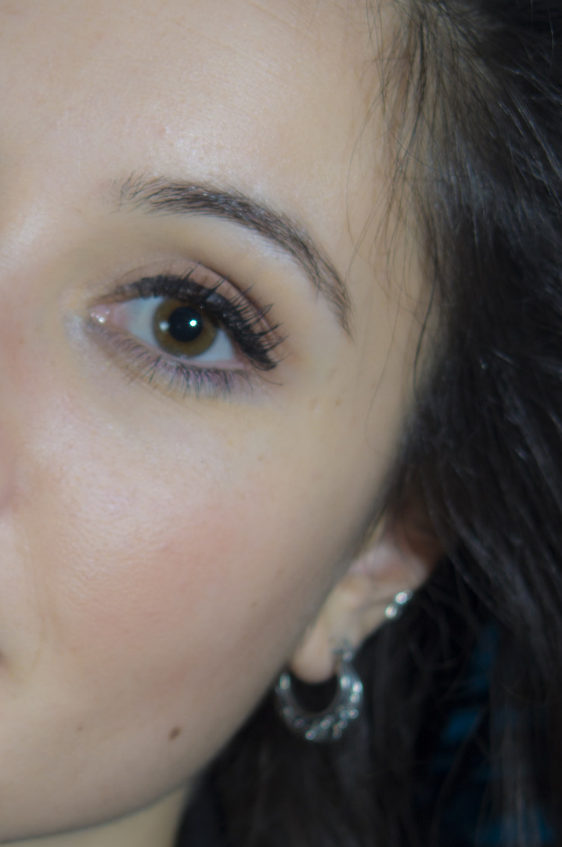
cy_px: 399
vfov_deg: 8.8
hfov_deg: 5.9
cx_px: 2
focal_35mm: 233
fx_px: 5473
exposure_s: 1/125
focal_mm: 70
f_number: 5
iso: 100
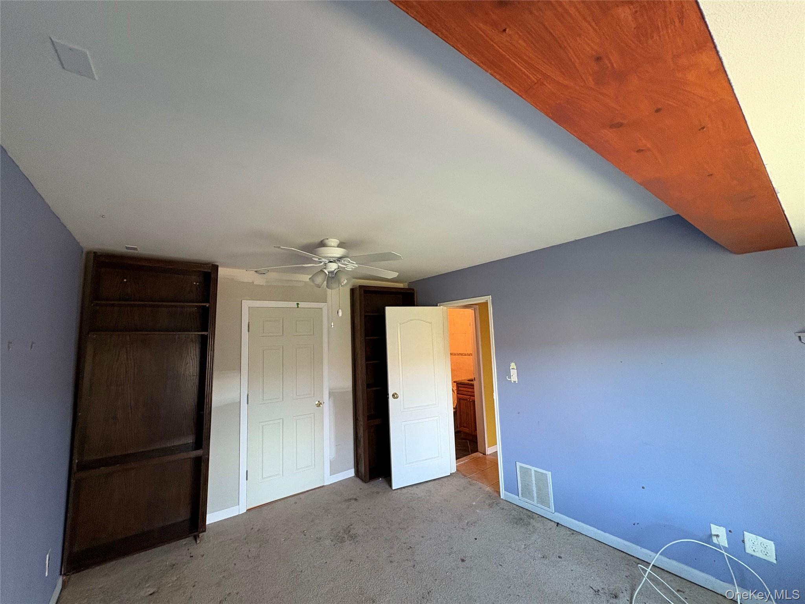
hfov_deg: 102.1
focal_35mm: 14
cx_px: 402
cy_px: 302
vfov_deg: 85.7
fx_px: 326
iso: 400
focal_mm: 2.22
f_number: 2.2
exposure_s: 1/60
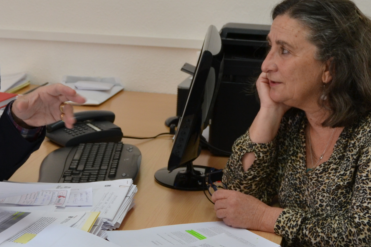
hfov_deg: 19.1
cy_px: 157
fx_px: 1104
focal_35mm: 107
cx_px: 176
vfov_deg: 12.8
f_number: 4.2
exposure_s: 1/60
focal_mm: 31
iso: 450
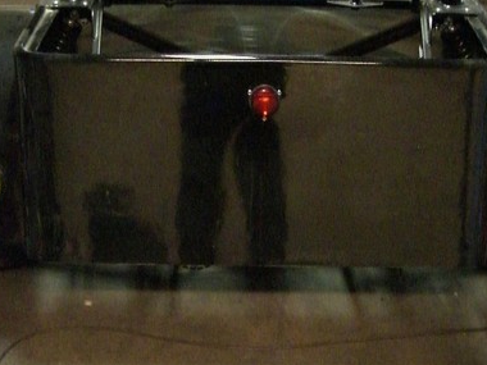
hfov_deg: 30.3
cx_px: 252
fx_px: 900
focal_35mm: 64
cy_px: 205
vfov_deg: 22.9
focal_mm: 6.2
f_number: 2.7
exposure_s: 1/15
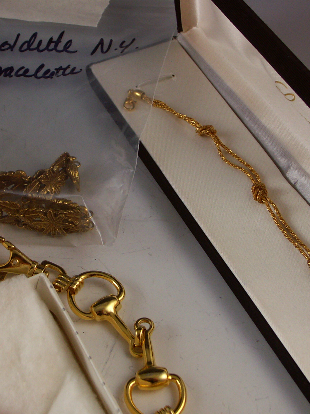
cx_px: 133
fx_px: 836
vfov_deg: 27.8
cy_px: 212
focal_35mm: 70
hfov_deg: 21.0
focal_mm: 10.71
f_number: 3.5
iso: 100
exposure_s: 1/80
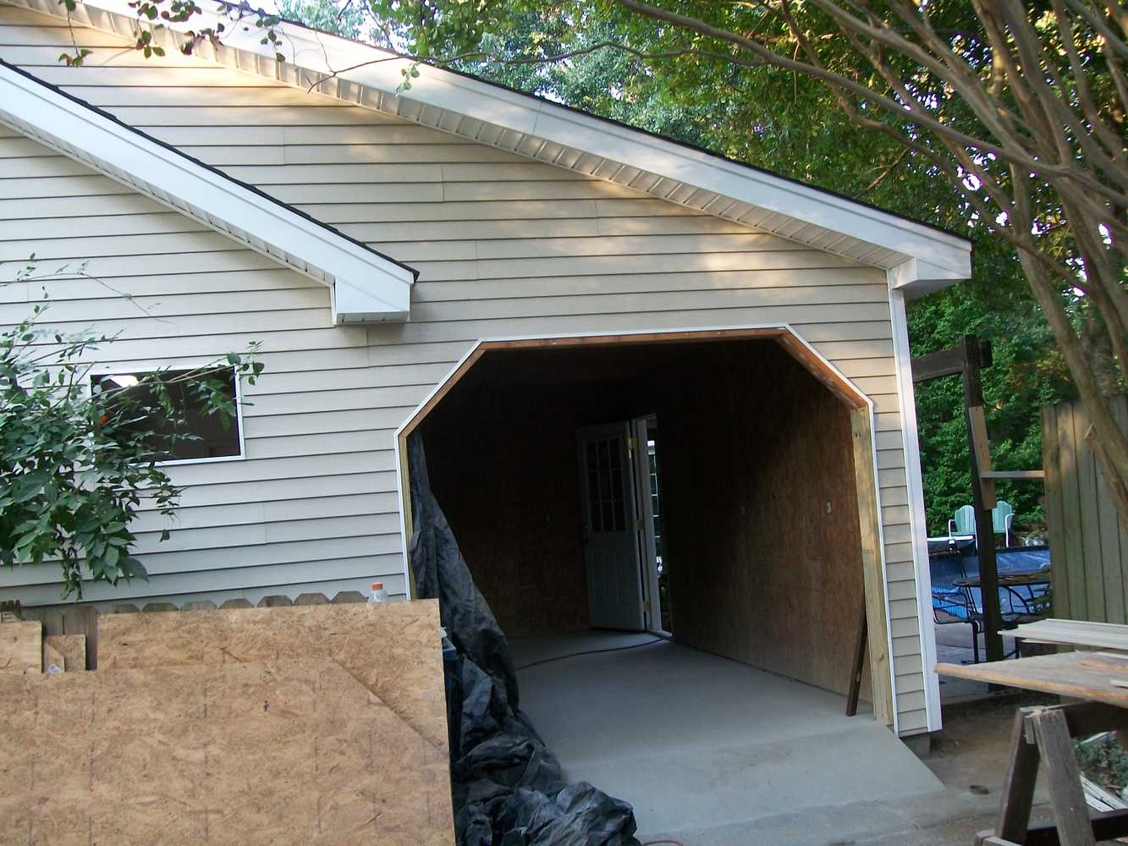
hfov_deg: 51.4
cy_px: 423
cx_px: 564
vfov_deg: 39.7
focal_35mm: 36
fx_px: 1173
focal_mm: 6
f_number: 2.7
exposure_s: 1/30
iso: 80
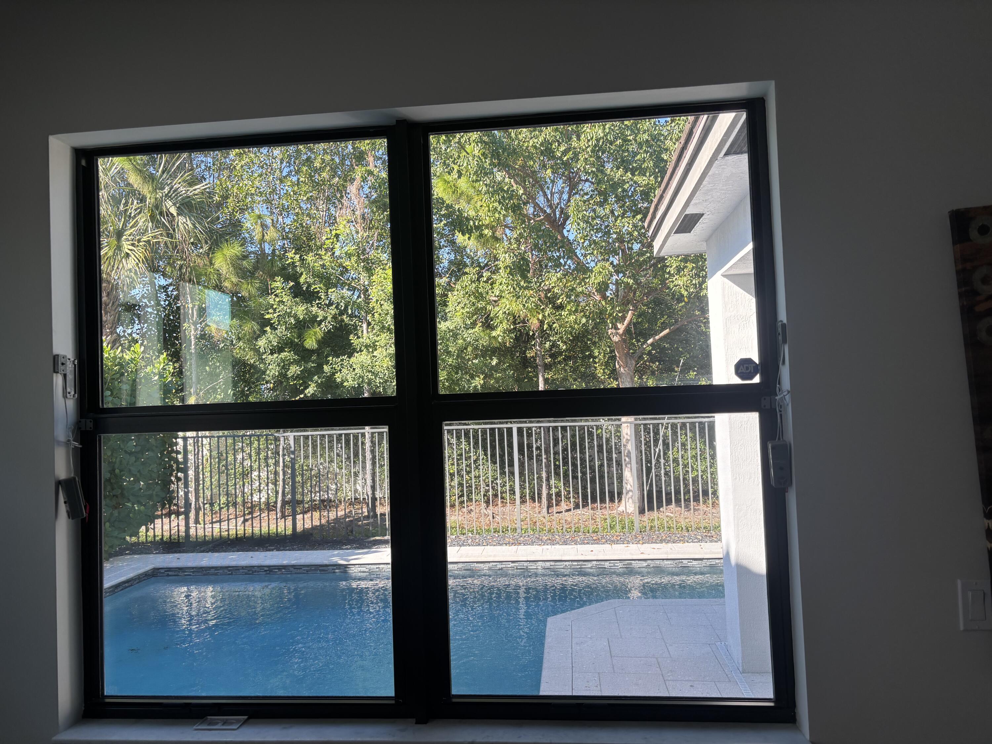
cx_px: 496
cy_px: 372
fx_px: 745
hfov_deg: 67.3
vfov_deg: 53.1
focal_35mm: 26
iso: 50
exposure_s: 1/390
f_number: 1.6
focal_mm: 5.96
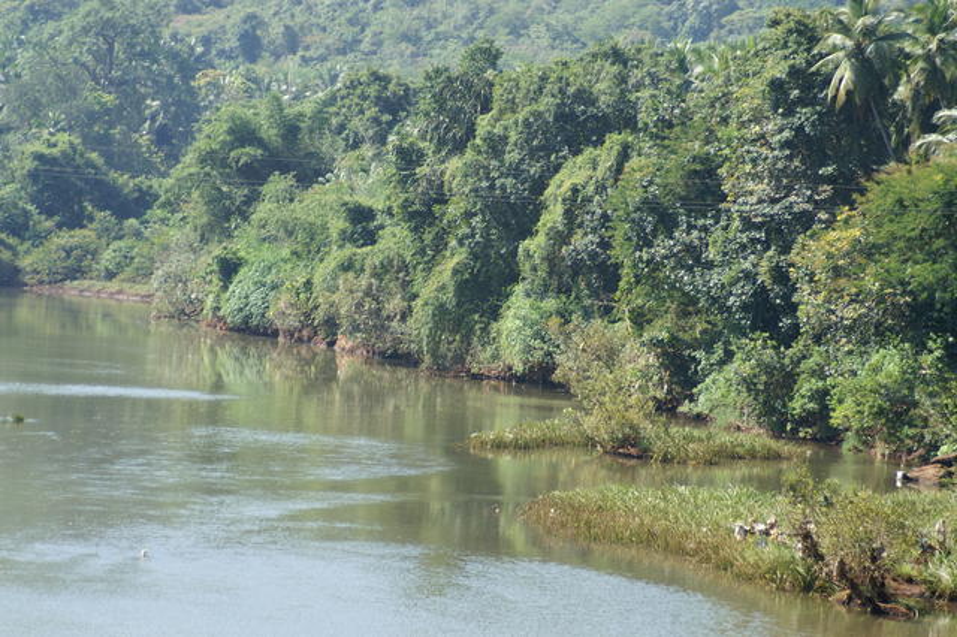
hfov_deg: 15.2
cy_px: 318
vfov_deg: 10.1
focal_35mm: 135
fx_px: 3587
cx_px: 478
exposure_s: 1/400
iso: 100
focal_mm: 90
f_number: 5
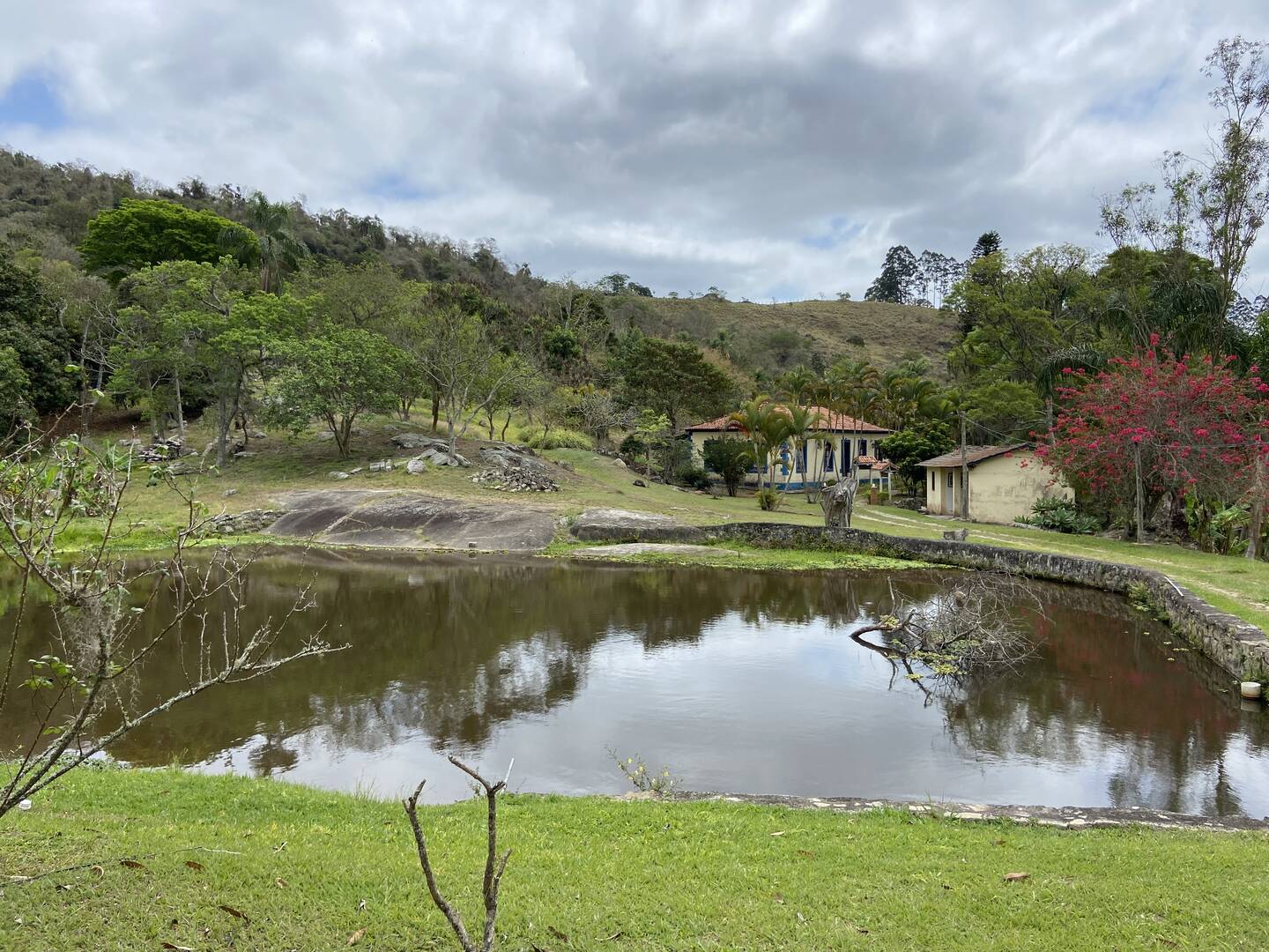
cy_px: 476
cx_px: 634
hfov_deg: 67.3
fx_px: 953
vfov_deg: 53.1
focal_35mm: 26
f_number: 1.8
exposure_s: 1/3731
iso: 32
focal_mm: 4.25
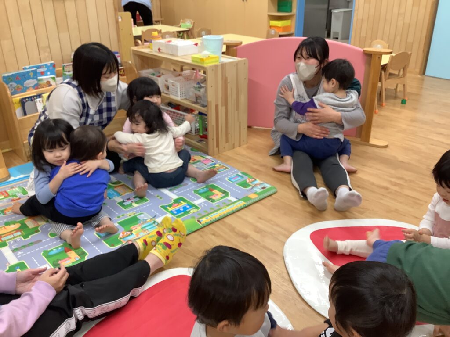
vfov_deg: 45.4
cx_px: 225
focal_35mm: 31
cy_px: 168
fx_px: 403
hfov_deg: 58.4
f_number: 2.4
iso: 100
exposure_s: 1/50
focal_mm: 3.3
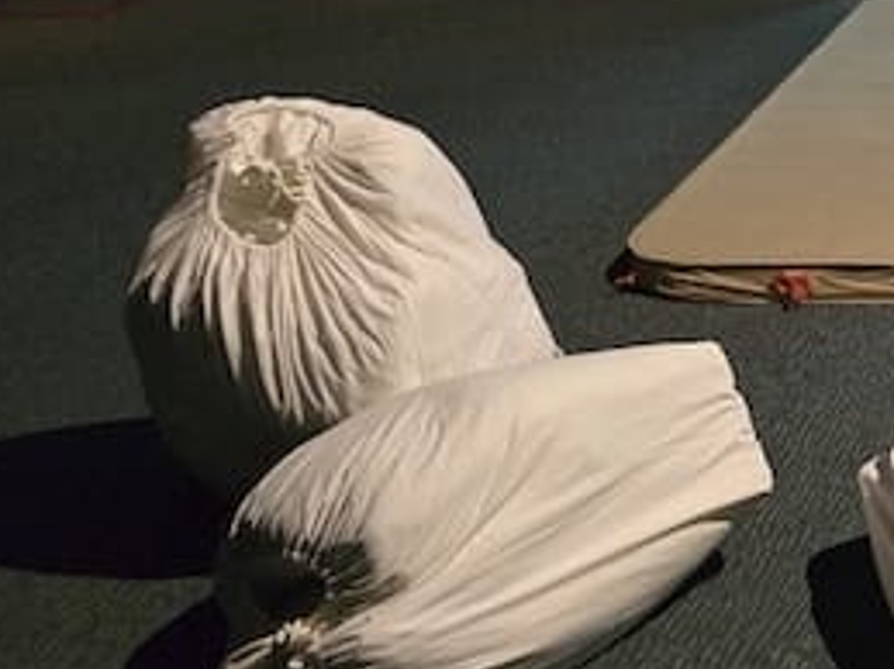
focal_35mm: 71
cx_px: 1277
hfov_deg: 23.1
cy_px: -97
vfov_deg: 19.7
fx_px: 1833
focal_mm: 6.3
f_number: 1.7
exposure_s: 1/60
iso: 2000
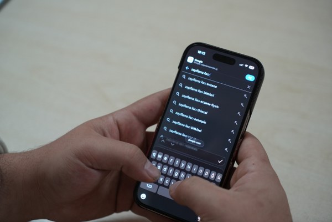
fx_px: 646
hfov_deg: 28.8
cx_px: 166
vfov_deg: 19.5
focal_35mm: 70
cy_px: 111
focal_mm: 70
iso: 1250
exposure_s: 1/160
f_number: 4
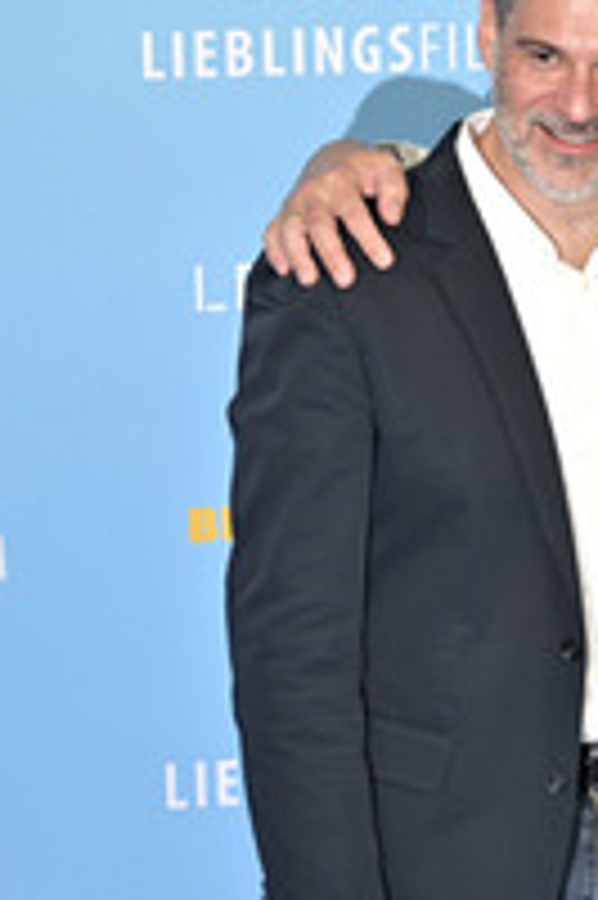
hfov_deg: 8.6
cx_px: 762
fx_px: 3943
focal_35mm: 158
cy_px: 418
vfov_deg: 13.0
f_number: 4
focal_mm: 70
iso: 160
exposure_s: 1/200
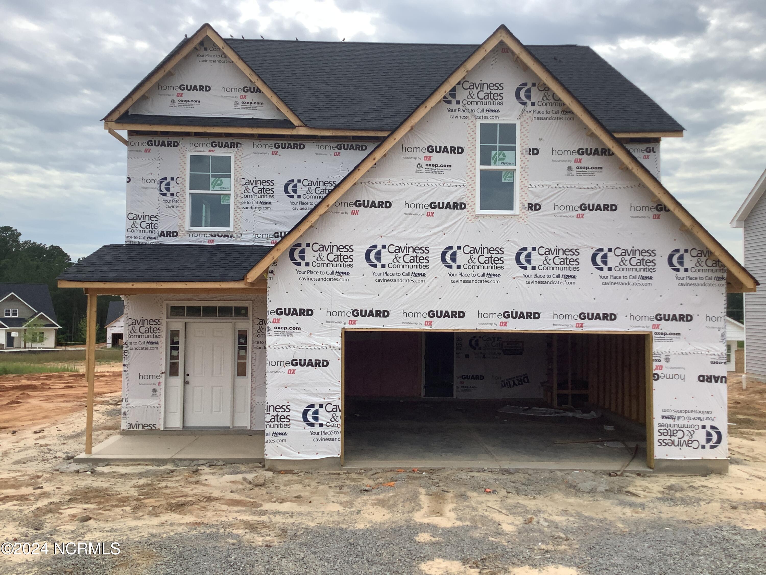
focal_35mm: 31
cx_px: 383
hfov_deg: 58.4
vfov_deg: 45.4
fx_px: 686
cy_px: 288
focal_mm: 3.3
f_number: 2.4
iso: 25
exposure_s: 1/916
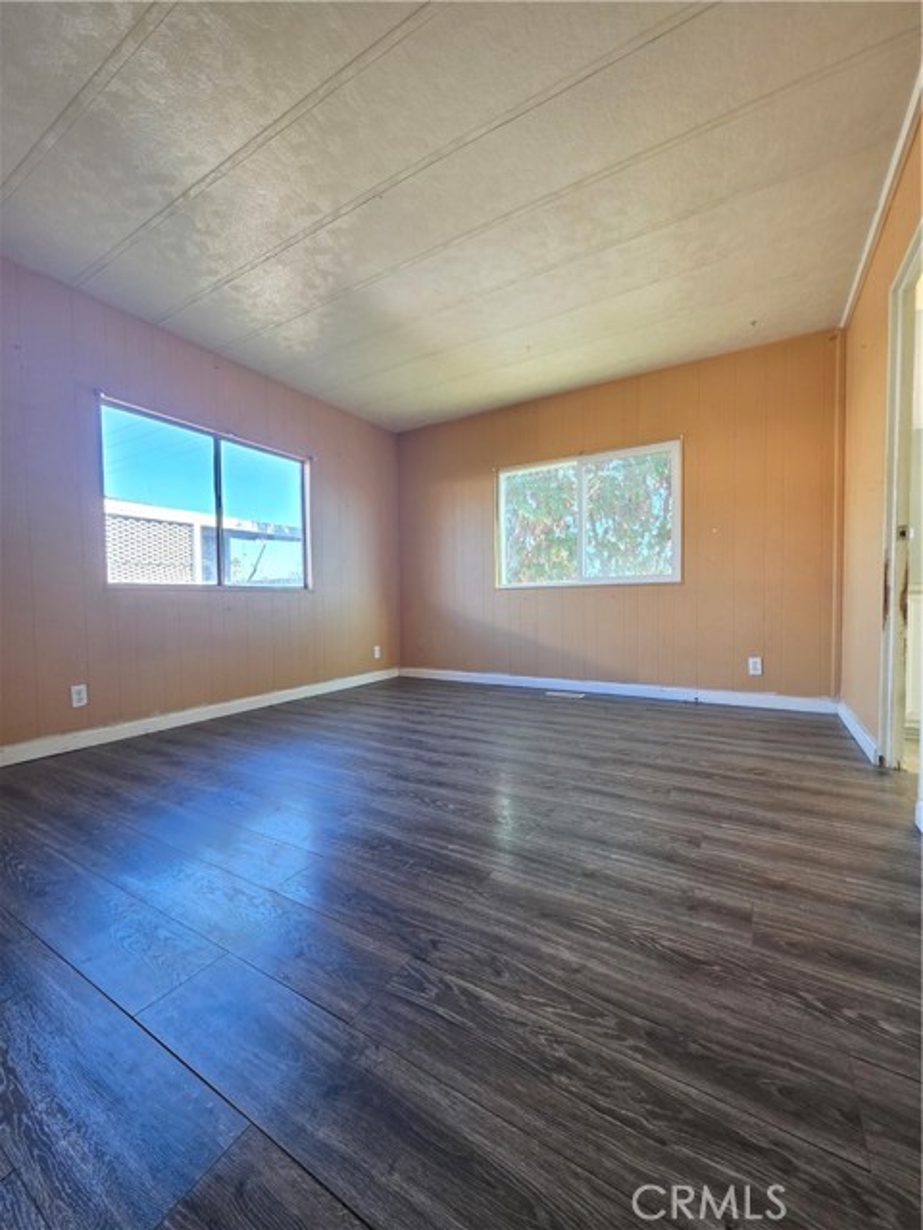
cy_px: 615
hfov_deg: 89.9
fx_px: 462
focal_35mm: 13
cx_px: 462
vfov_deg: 106.2
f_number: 1.9
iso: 250
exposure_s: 1/120
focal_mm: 2.2
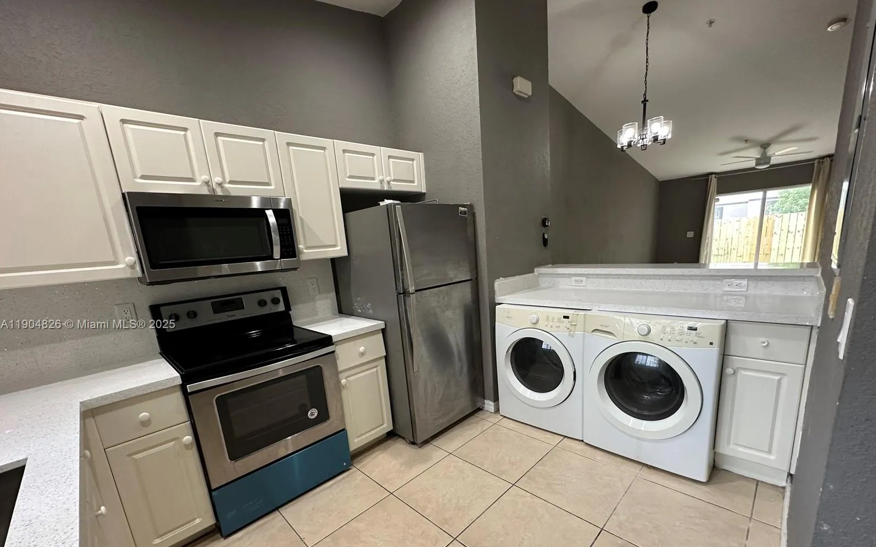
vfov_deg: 74.0
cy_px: 325
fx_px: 358
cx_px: 441
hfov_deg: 101.5
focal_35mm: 15
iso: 200
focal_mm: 2.22
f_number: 2.2
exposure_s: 1/60
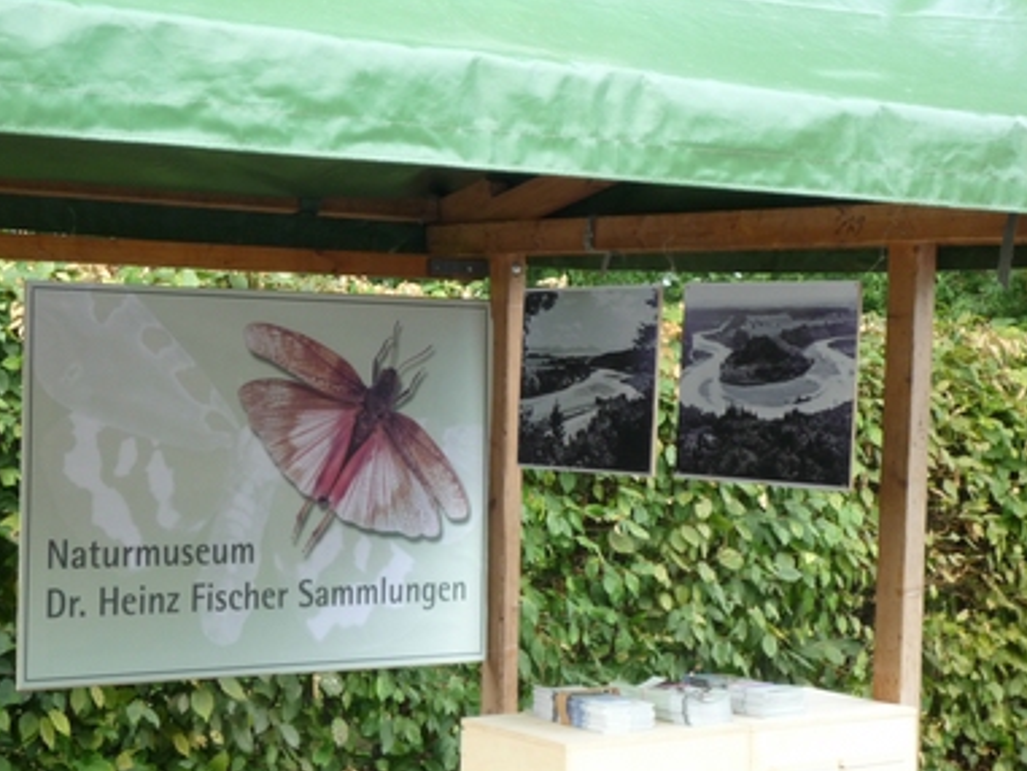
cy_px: 369
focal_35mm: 84
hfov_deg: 23.3
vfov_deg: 17.6
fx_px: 2493
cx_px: 496
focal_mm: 14.1
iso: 160
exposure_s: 1/60
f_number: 5.2
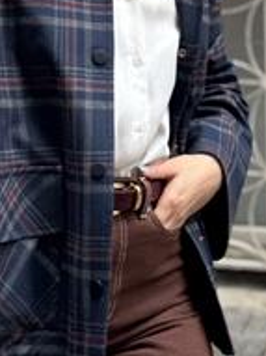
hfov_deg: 11.1
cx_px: 130
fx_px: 1374
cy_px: 21
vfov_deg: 14.5
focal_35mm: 134
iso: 64
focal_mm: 6.76
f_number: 1.78
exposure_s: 1/226
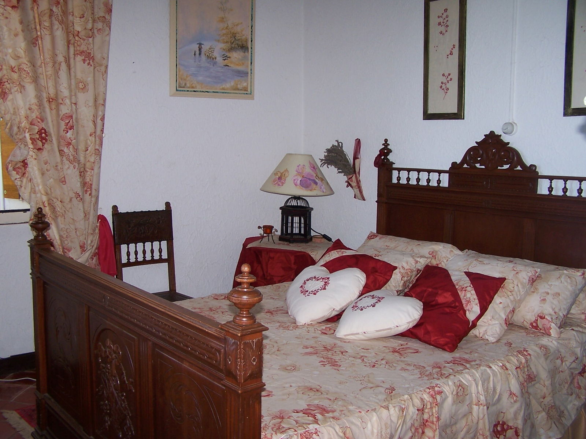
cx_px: 293
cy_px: 220
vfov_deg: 37.7
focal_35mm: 38
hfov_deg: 49.0
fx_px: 643
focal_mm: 6.3
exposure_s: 1/60
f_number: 2.8
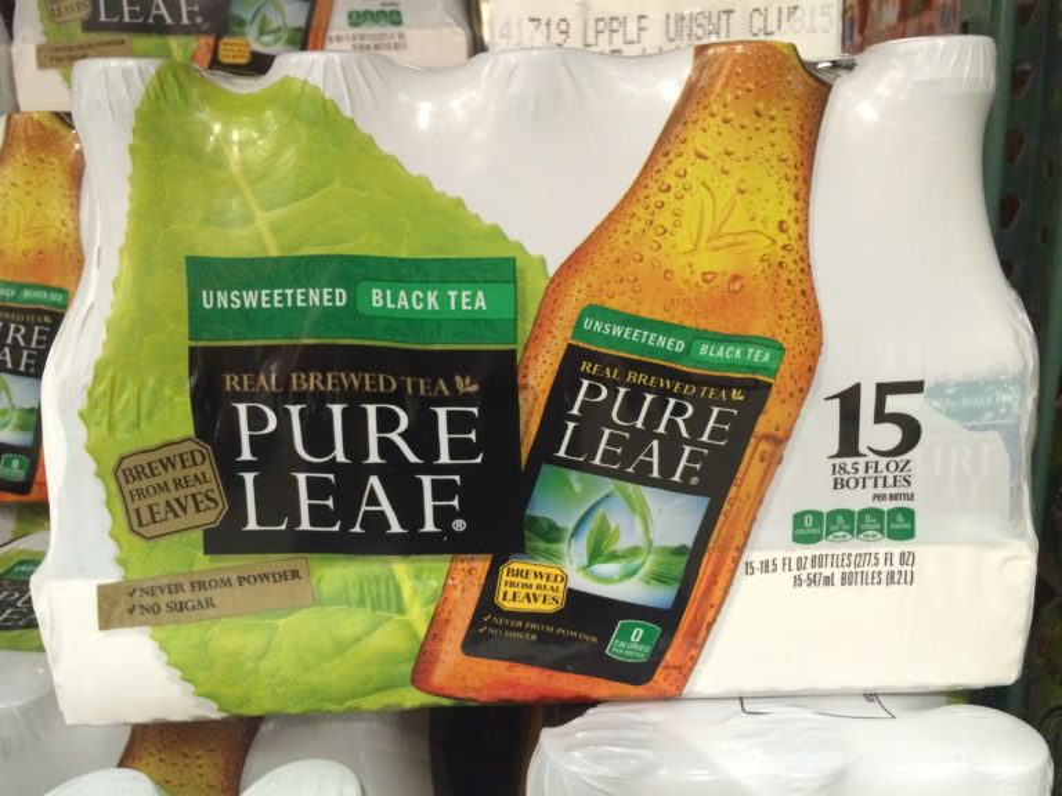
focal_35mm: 29
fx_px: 890
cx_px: 531
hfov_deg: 61.7
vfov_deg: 48.2
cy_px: 398
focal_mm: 4.15
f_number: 2.2
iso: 320
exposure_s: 1/30
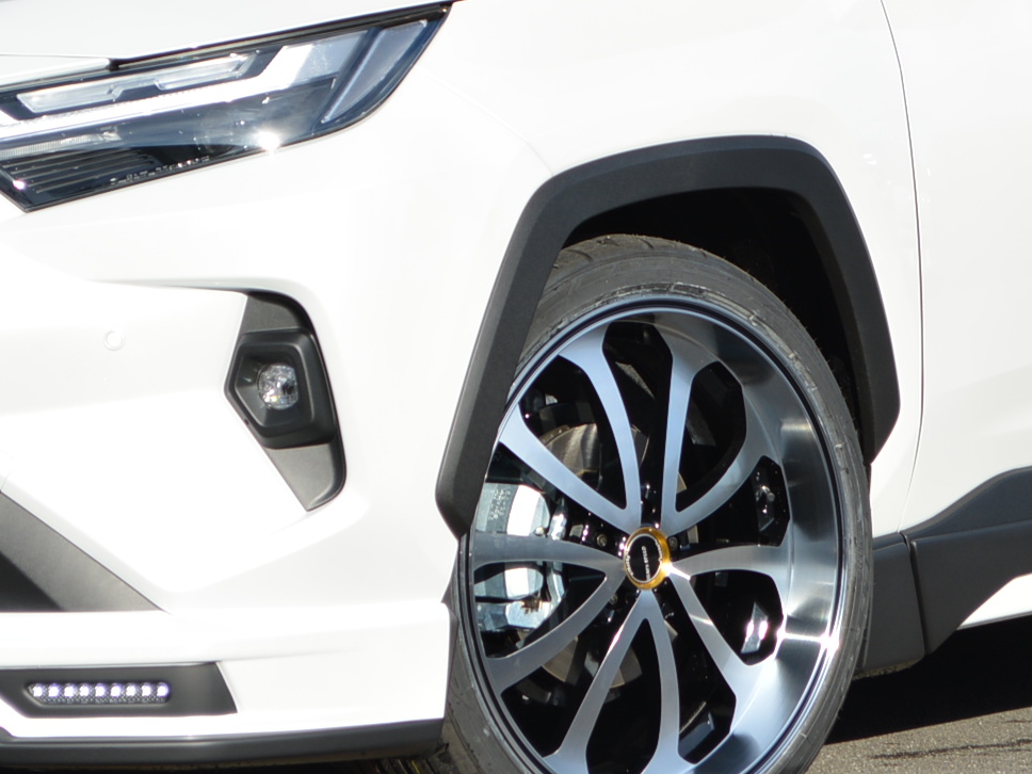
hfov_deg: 8.5
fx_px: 6917
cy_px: 94
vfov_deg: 6.4
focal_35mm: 232
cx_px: 479
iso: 100
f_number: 5.6
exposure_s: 1/320
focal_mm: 52
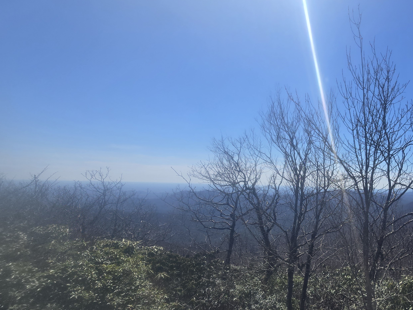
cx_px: 319
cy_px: 187
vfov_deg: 62.8
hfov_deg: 72.4
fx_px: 251
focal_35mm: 21
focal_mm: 2.2
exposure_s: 1/2760
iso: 50
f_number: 2.2
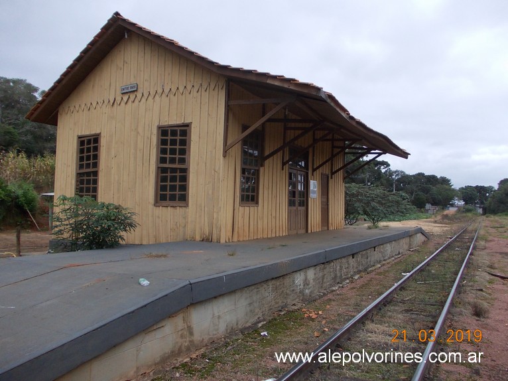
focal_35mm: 28
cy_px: 190
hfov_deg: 63.5
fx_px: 411
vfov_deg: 49.7
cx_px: 254
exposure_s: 1/250
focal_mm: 4
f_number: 2.7
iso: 110
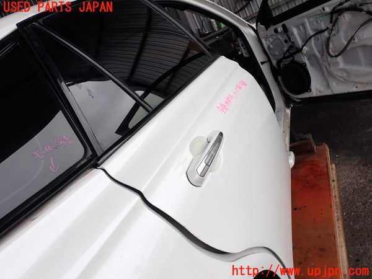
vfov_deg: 46.8
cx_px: 186
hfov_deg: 60.0
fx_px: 322
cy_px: 140
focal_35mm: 30
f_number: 3.2
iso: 100
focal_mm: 5.4
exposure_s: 1/400
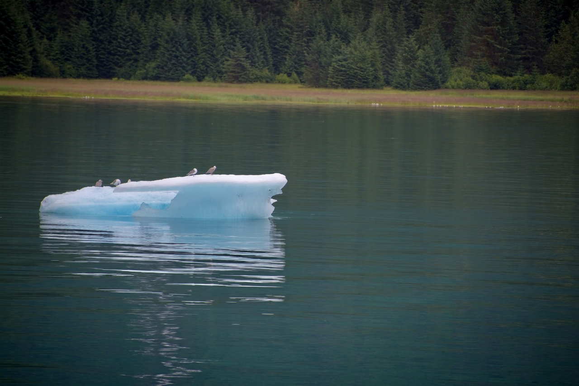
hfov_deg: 6.9
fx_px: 4826
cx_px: 290
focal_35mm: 300
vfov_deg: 4.6
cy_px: 193
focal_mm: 300
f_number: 5.6
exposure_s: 1/640
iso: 250
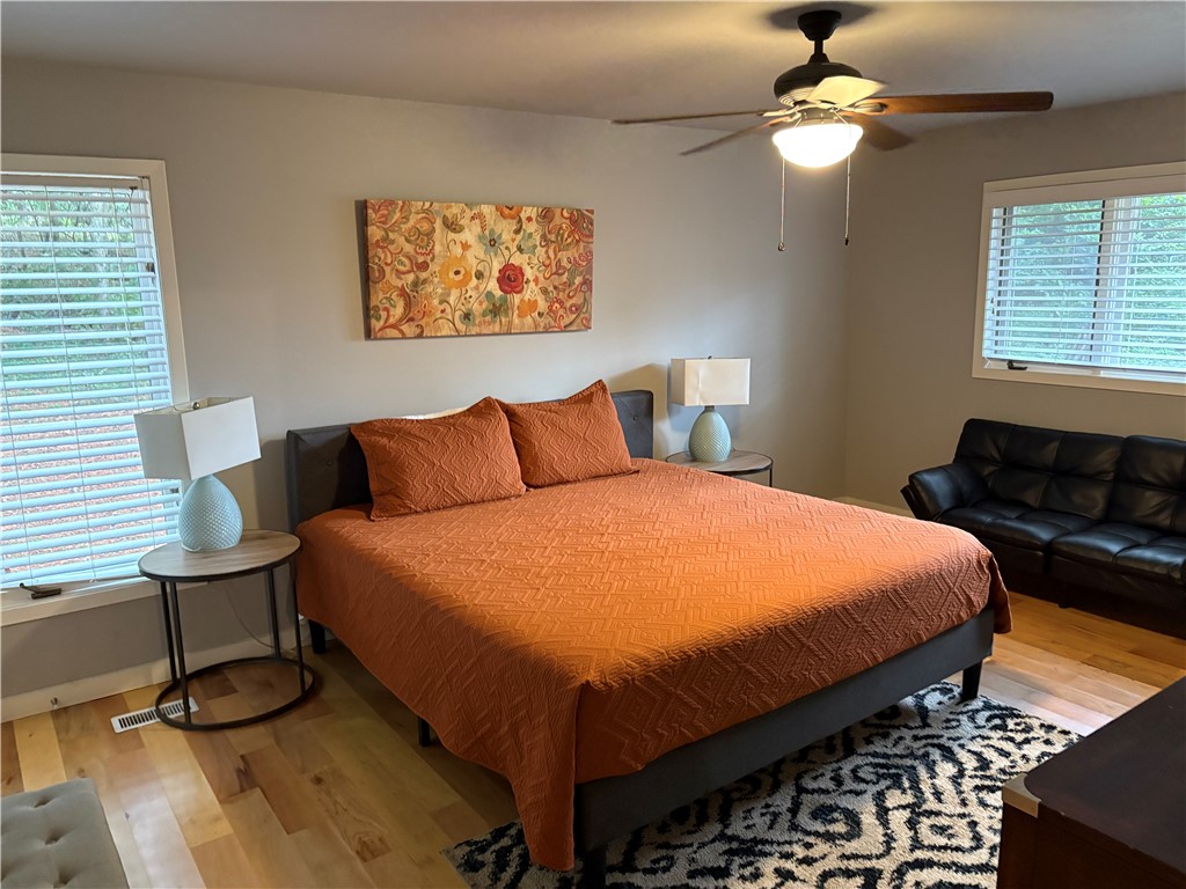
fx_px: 891
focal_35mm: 26
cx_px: 593
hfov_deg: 67.3
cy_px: 444
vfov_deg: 53.1
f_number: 1.6
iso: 500
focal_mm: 5.96
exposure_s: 1/40
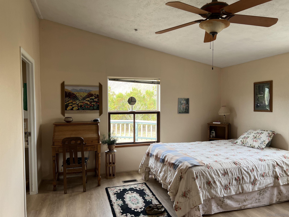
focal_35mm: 26
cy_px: 108
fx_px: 217
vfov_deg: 53.1
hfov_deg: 67.3
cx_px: 144
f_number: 1.5
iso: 50
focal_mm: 5.7
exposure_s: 1/120
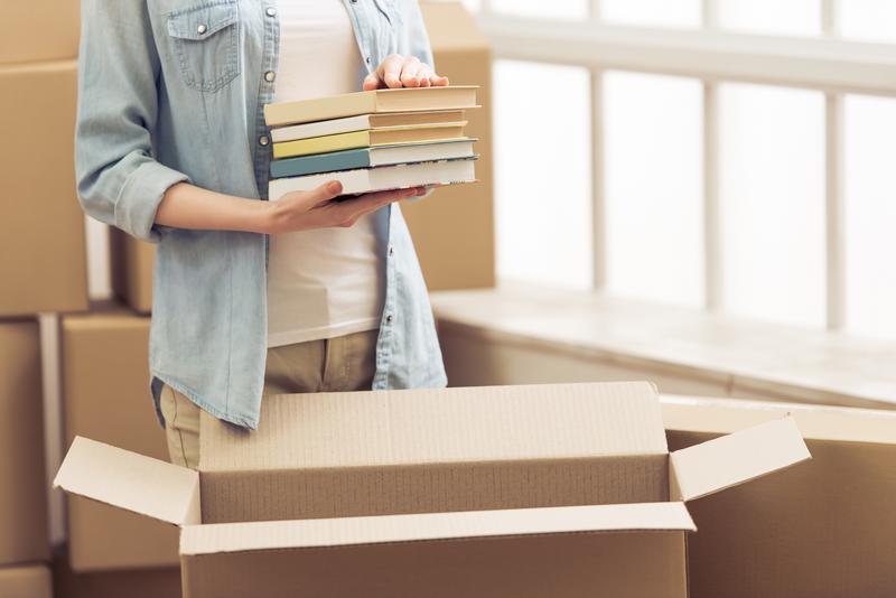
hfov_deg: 12.4
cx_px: 448
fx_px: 4108
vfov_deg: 8.3
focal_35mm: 165
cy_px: 299
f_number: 2.8
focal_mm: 165
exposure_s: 1/160
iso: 400
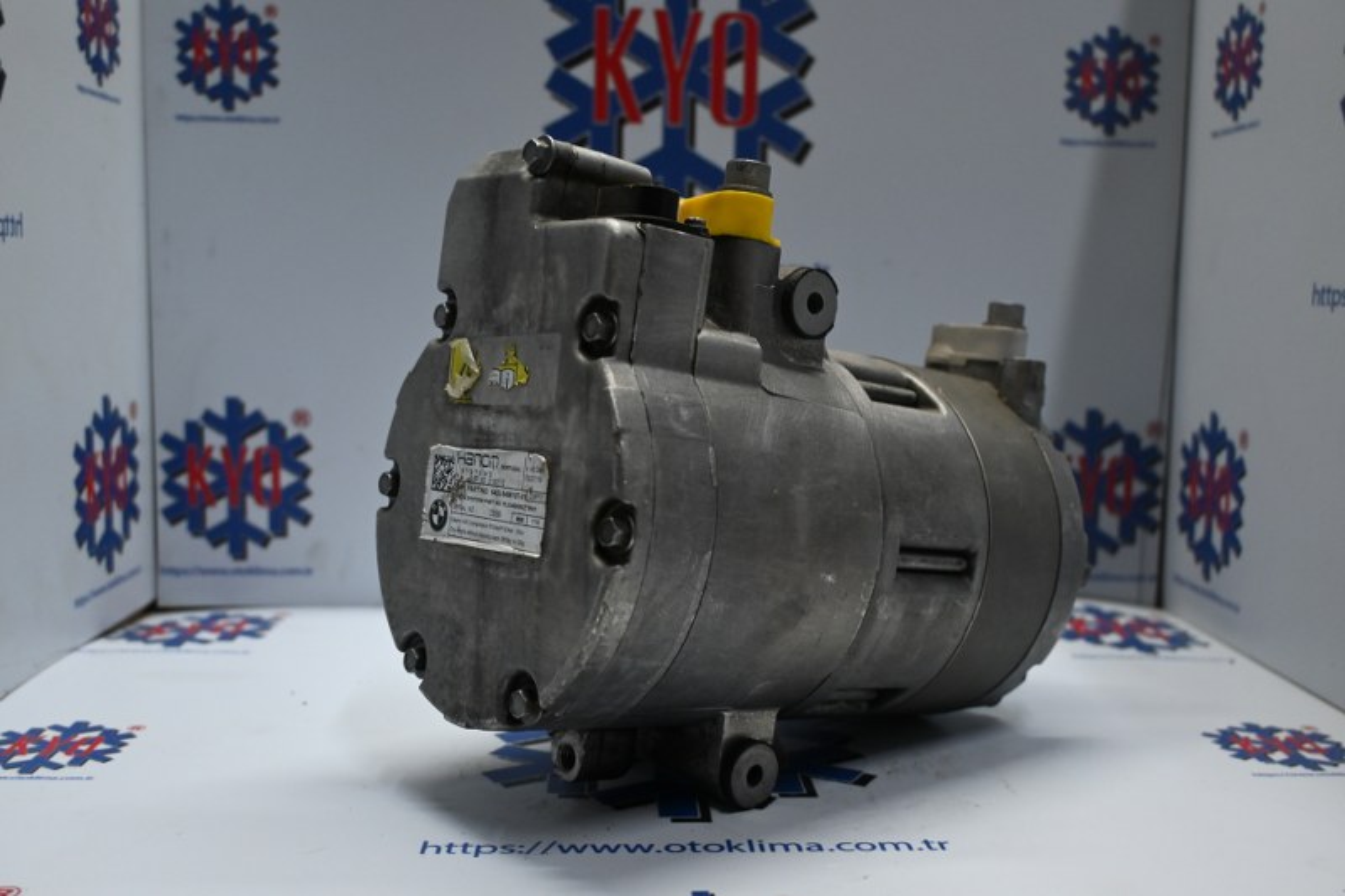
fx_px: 1345
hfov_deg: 53.1
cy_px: 448
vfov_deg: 36.9
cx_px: 672
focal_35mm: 36
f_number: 4.2
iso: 800
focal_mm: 24
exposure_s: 1/125
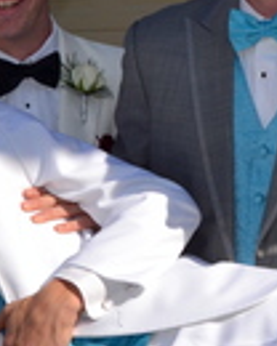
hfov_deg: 10.9
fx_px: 1424
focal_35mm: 139
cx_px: 314
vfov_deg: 13.8
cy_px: 126
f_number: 11
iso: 100
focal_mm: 20
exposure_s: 1/200
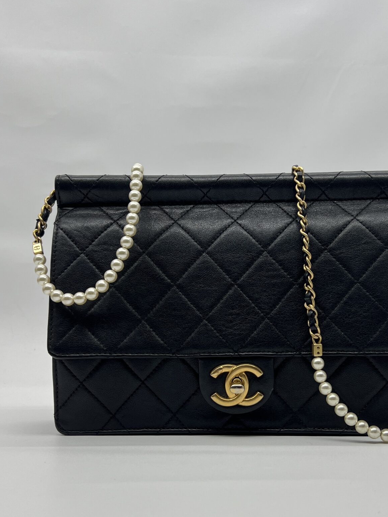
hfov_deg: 33.5
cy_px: 304
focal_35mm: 43
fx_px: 643
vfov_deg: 43.7
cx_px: 238
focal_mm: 5.7
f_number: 1.5
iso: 40
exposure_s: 1/170
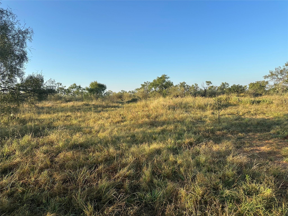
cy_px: 108
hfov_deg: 71.6
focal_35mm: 24
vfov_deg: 56.8
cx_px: 144
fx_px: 200
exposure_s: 1/1988
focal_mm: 6.86
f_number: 1.78
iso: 80
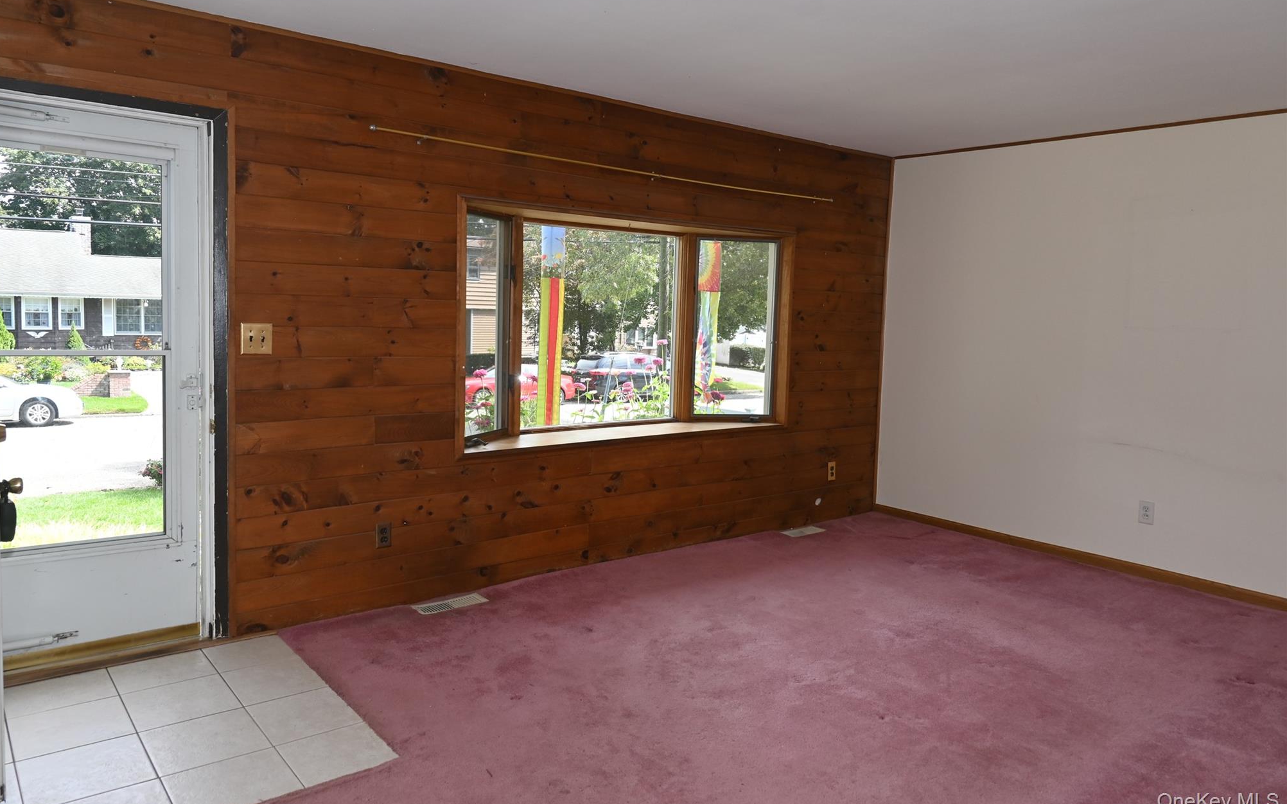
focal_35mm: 25
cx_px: 630
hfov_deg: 72.5
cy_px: 378
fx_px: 877
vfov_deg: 49.2
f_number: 5.6
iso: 200
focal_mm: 16
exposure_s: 1/125
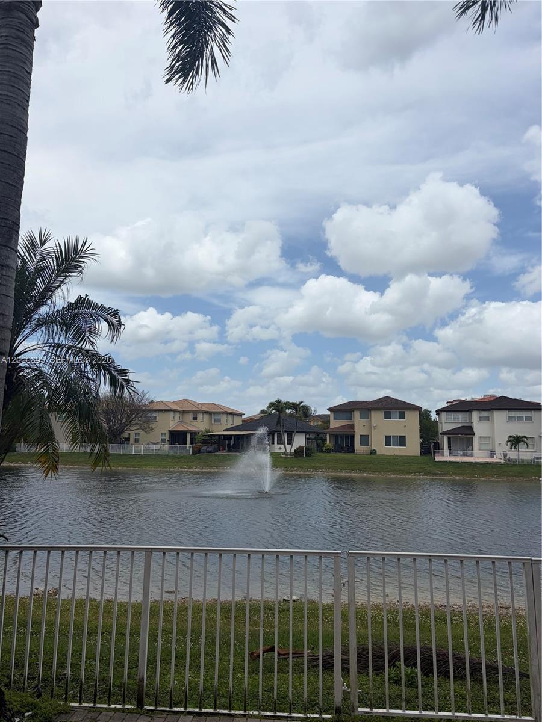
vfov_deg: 67.3
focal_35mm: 26
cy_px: 361
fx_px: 543
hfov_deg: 53.1
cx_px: 271
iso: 50
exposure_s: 1/7813
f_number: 1.6
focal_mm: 5.96
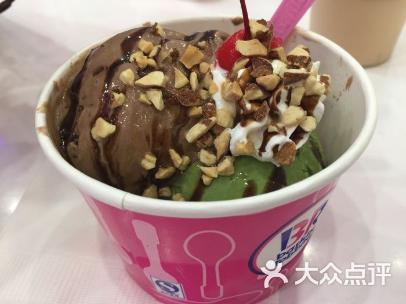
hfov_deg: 61.7
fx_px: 340
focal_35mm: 29
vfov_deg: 48.2
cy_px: 152
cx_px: 203
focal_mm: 4.15
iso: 40
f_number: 2.2
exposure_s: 1/17
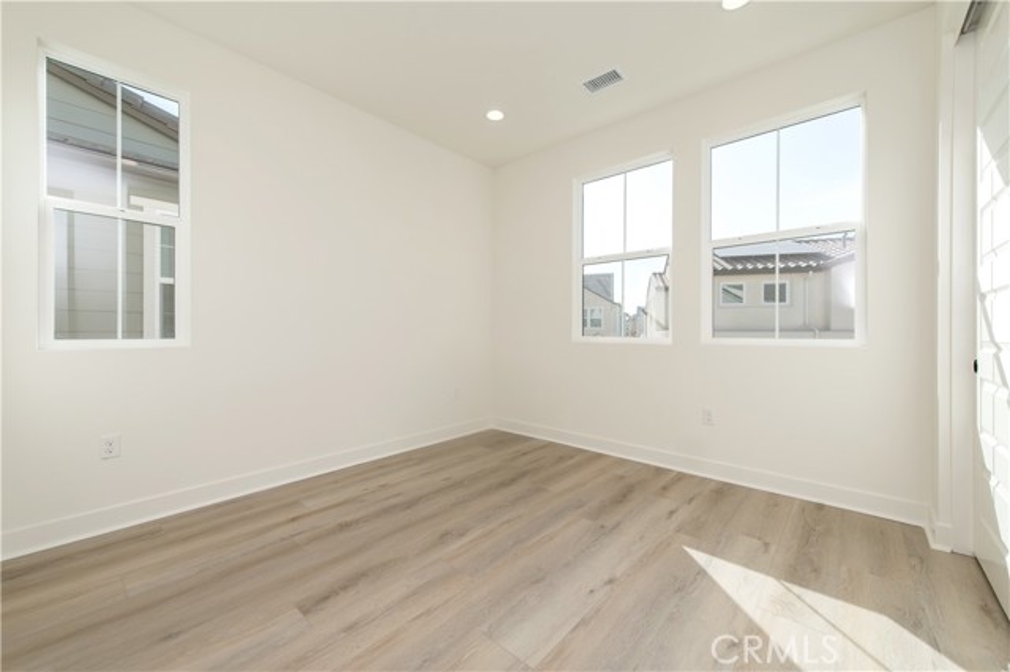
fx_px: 393
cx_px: 505
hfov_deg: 104.3
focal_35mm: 14
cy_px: 336
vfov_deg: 81.1
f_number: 6.3
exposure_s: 1/160
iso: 100
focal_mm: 14
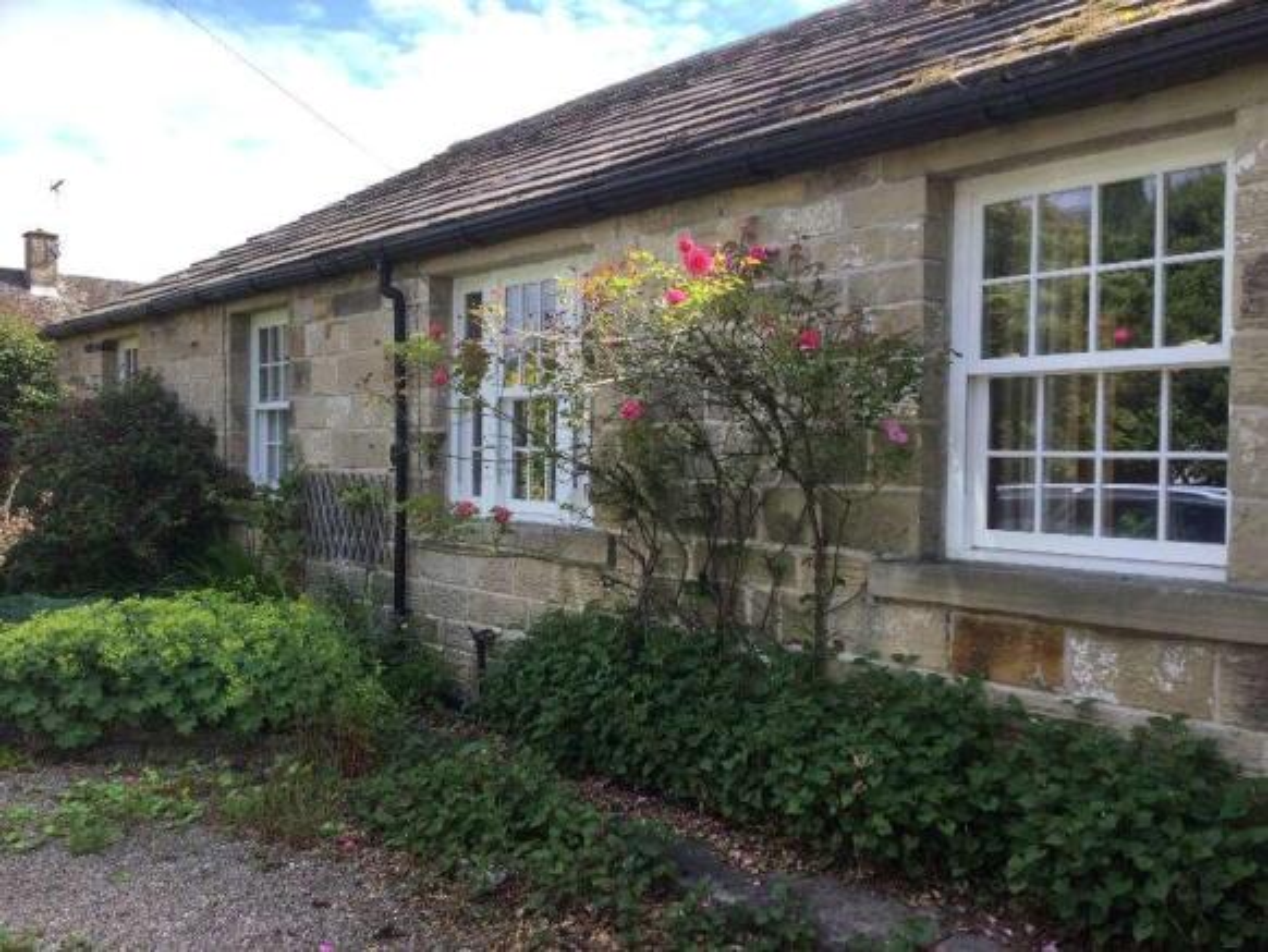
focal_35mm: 31
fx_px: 1136
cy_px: 476
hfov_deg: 58.3
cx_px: 634
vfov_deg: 45.5
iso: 25
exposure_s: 1/455
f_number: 2.4
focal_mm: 3.3
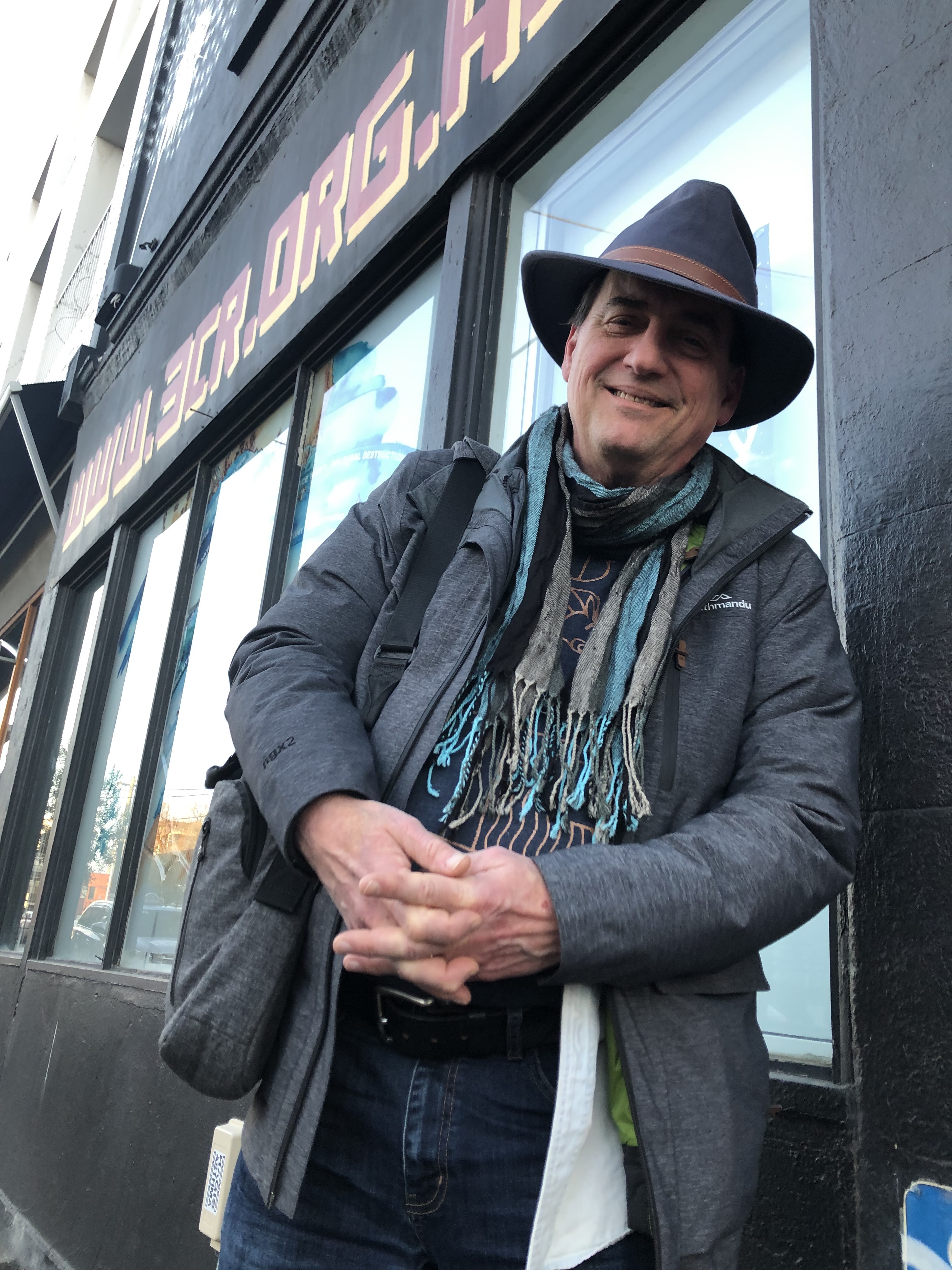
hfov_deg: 49.7
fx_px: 1027
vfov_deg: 63.4
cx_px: 476
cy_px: 635
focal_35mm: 28
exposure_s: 1/50
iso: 32
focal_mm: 3.99
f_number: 1.8
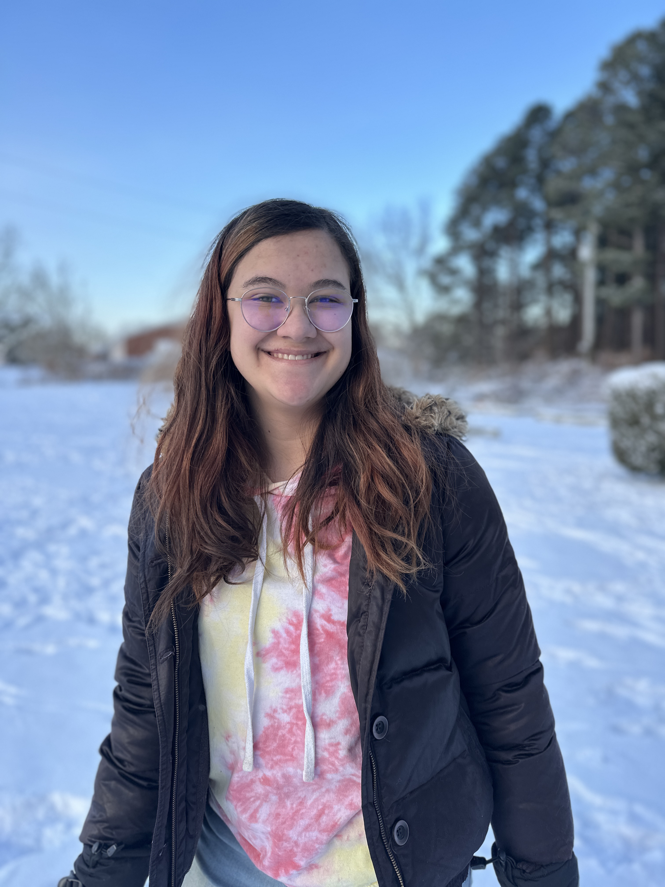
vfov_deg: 71.6
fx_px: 615
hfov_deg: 56.8
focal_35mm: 24
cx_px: 332
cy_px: 444
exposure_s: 1/555
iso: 80
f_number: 1.78
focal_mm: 6.86
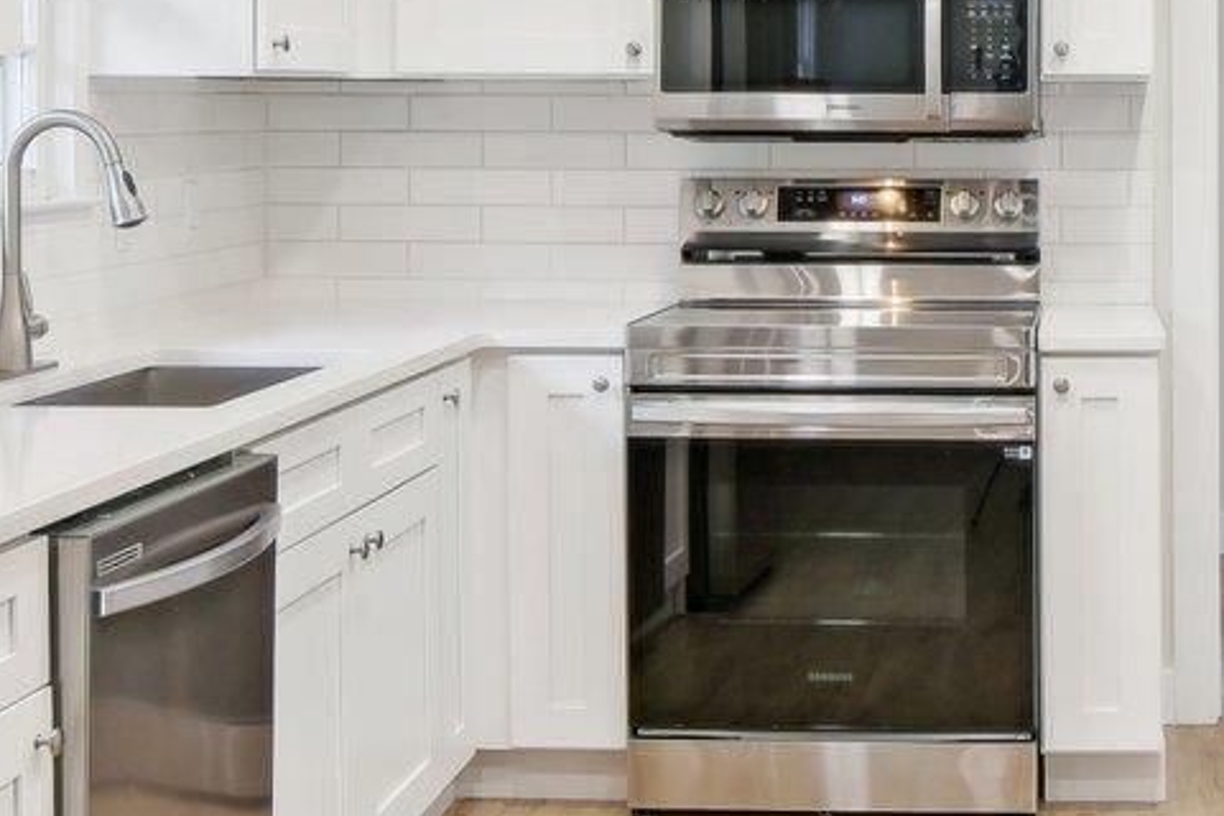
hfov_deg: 30.3
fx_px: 2176
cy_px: 133
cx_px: 1056
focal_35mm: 64
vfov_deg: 20.9
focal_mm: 15
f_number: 8
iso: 100
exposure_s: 1/10
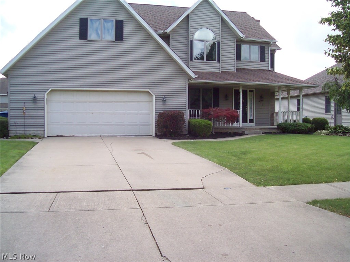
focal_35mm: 36
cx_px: 175
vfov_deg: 39.6
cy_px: 131
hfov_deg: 51.4
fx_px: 364
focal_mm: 6
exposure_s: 1/517
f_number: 2.7
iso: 80
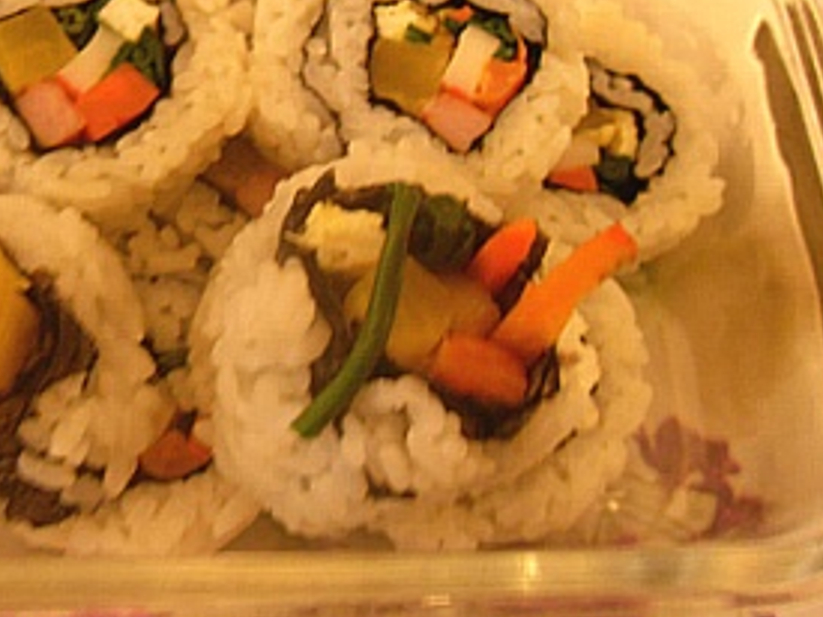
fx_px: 1212
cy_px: 195
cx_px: 254
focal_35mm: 51
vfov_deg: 28.3
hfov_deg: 37.0
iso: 400
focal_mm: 6.3
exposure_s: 1/6
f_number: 3.5
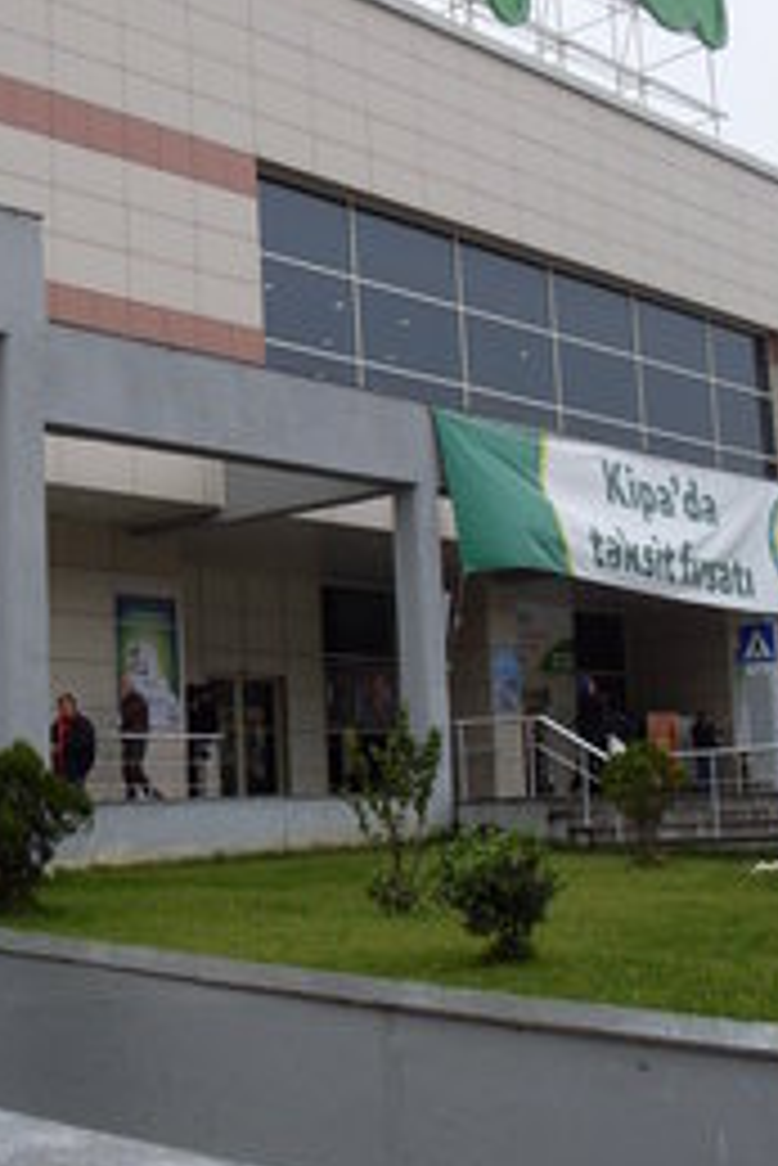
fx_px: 1975
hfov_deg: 22.0
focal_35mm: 61
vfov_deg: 32.8
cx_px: 148
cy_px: 495
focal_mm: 6.3
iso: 80
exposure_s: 1/350
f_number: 2.8
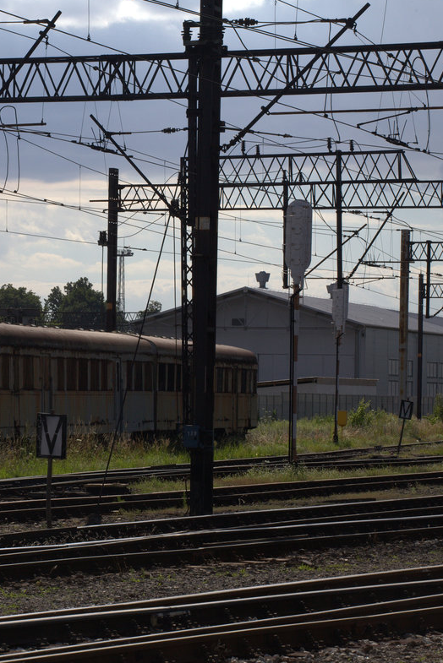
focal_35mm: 168
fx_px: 3098
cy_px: 332
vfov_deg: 12.2
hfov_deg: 8.1
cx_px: -6
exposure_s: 1/400
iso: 400
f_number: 18
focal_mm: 113
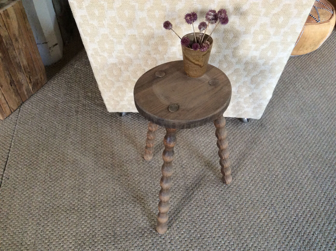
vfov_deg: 44.1
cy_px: 126
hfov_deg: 56.9
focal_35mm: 32
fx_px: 310
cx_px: 168
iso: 125
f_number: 2.4
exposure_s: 1/25
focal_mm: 3.3
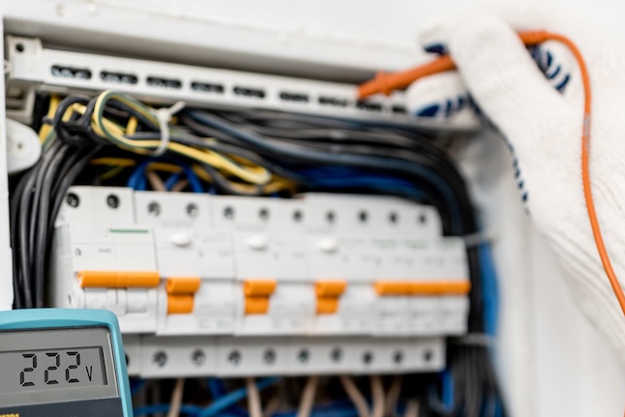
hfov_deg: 31.0
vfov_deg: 20.6
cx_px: 302
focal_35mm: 65
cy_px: 357
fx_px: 1129
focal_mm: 35
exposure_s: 1/125
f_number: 2.2
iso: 320
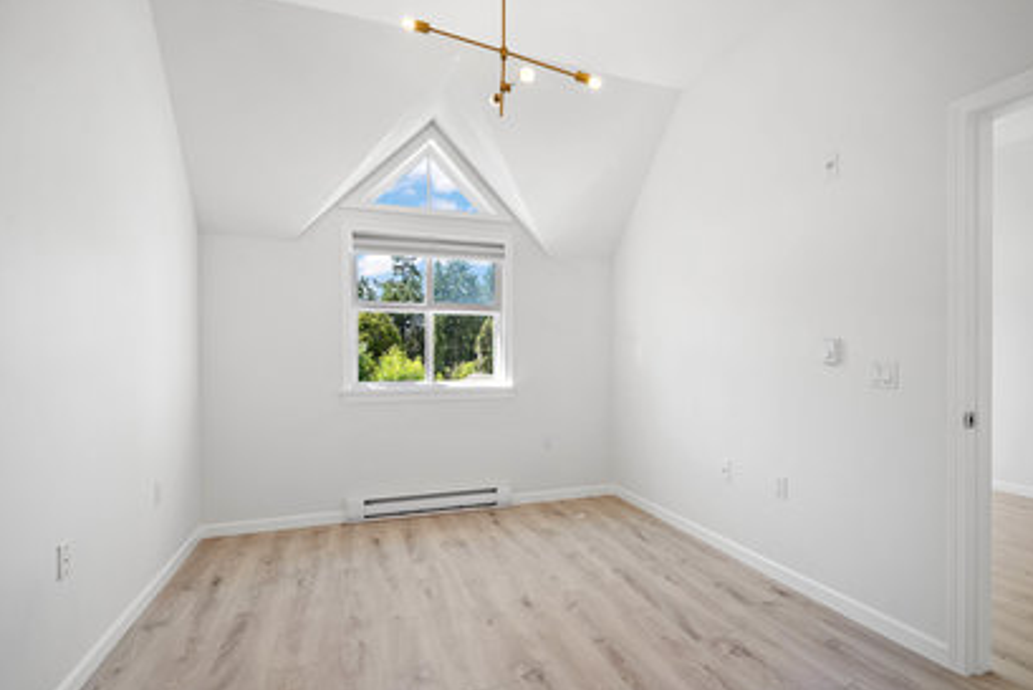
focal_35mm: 17
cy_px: 359
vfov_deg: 70.5
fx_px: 488
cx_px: 544
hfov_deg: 93.2
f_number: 8
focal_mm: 16
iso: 320
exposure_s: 1/4
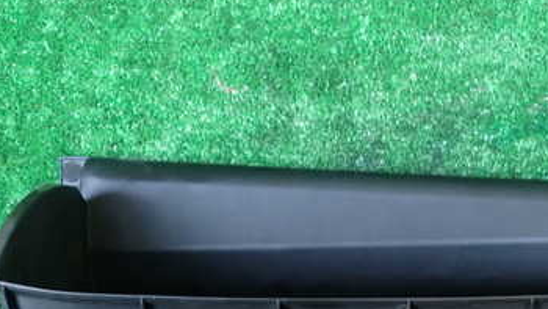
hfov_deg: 36.9
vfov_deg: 21.0
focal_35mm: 56
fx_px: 814
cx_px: 362
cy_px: 281
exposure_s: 1/13
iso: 800
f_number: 2.3
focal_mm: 5.4
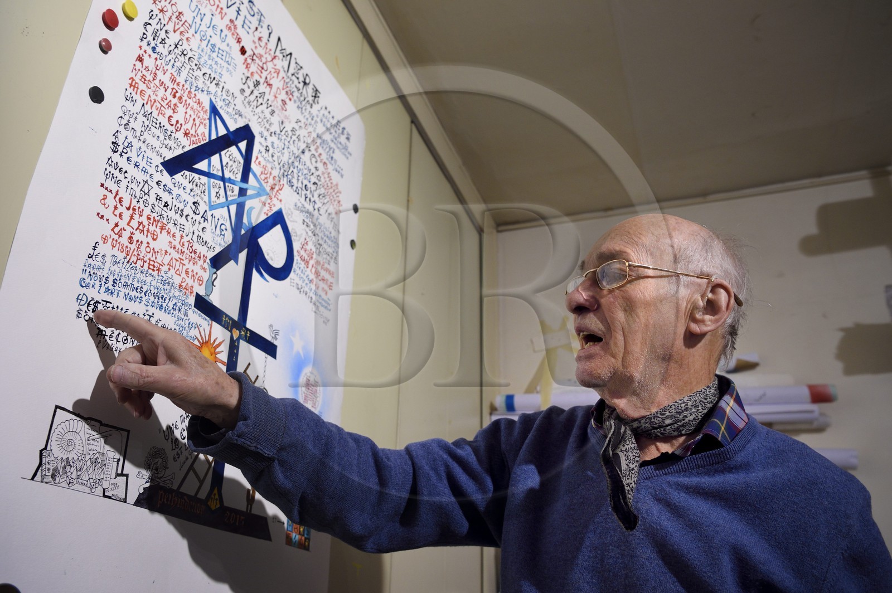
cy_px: 296
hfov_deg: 60.3
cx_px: 446
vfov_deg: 42.3
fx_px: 767
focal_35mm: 31
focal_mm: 31
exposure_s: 1/125
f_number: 5.6
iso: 800
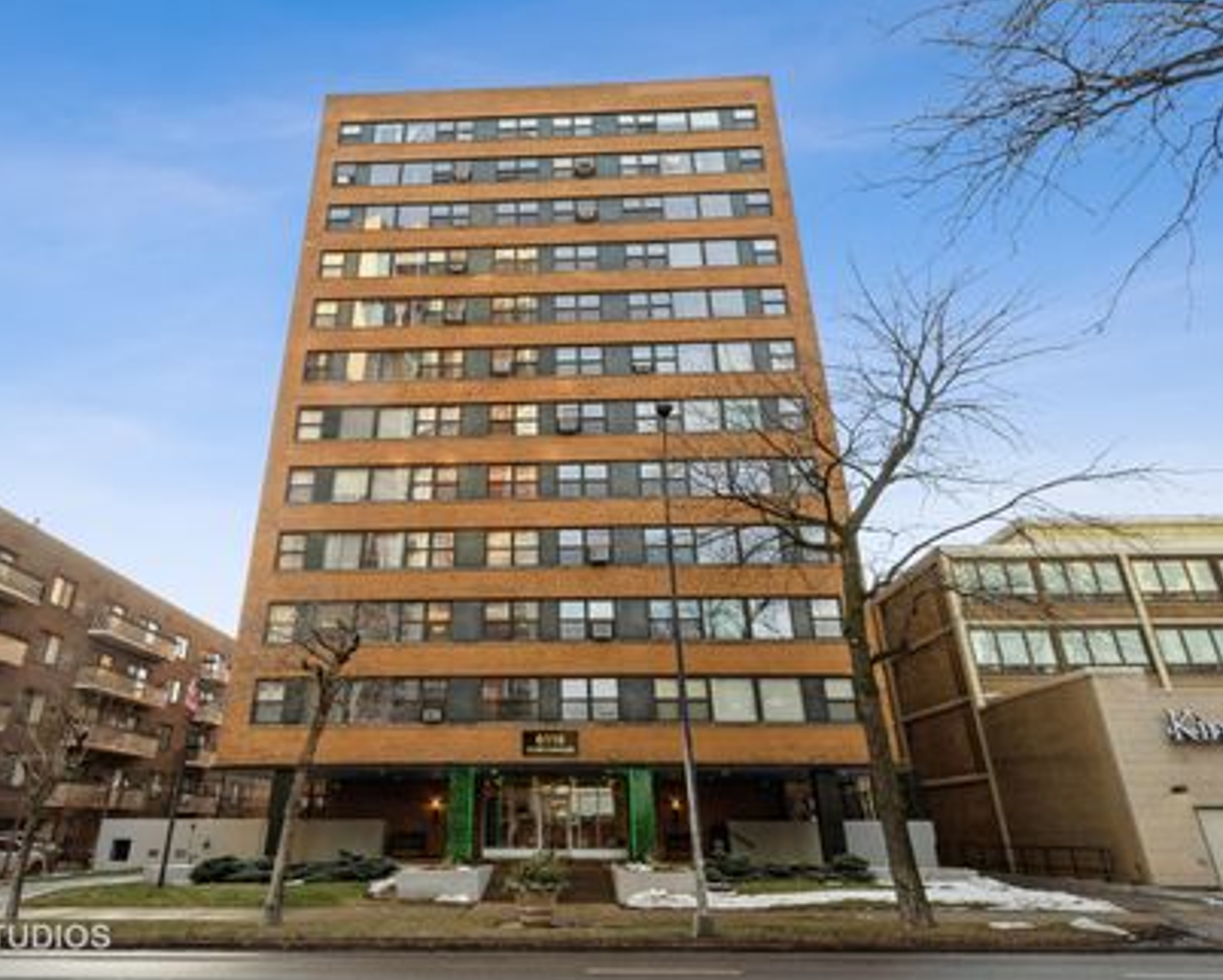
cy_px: 481
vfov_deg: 65.6
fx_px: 760
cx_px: 532
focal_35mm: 21
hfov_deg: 77.2
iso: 400
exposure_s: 1/200
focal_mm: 18
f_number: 8
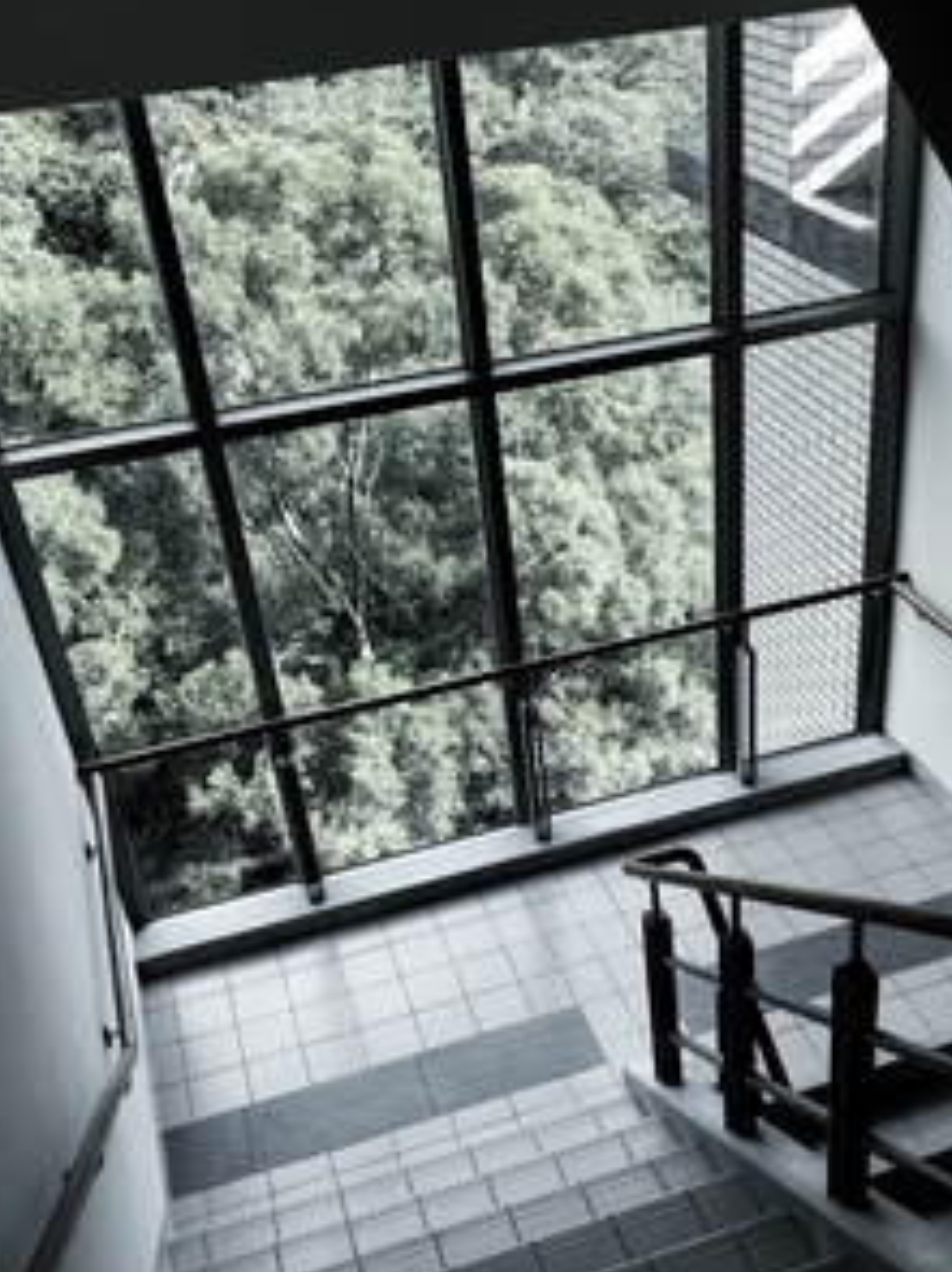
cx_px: 577
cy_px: 772
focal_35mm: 38
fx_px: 1394
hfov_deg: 37.5
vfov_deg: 48.7
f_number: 1.8
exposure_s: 1/196
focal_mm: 3.99
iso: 20
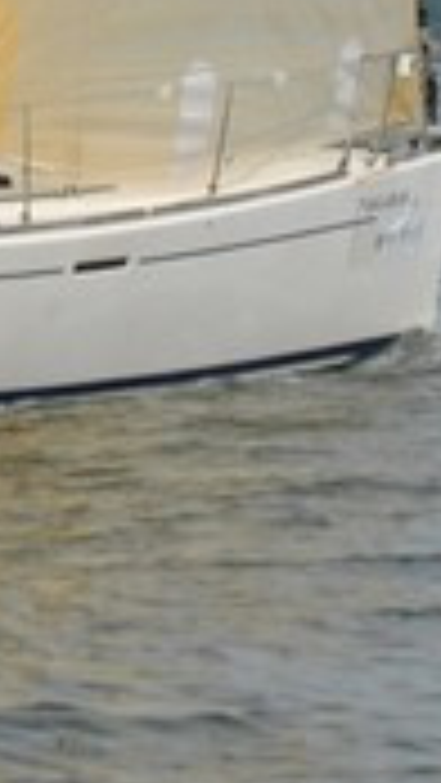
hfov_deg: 2.4
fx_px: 10594
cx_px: -126
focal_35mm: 510
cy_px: -569
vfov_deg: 4.2
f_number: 9
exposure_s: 1/320
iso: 100
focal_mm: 55
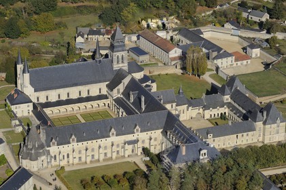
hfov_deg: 19.5
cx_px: 143
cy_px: 95
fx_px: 833
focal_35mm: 105
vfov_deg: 13.0
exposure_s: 1/800
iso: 400
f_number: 11
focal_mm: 105
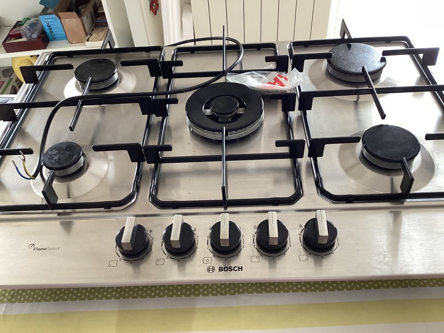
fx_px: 398
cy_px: 166
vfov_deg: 45.4
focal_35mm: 31
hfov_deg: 58.4
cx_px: 222
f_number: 2.4
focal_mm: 3.3
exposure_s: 1/60
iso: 200
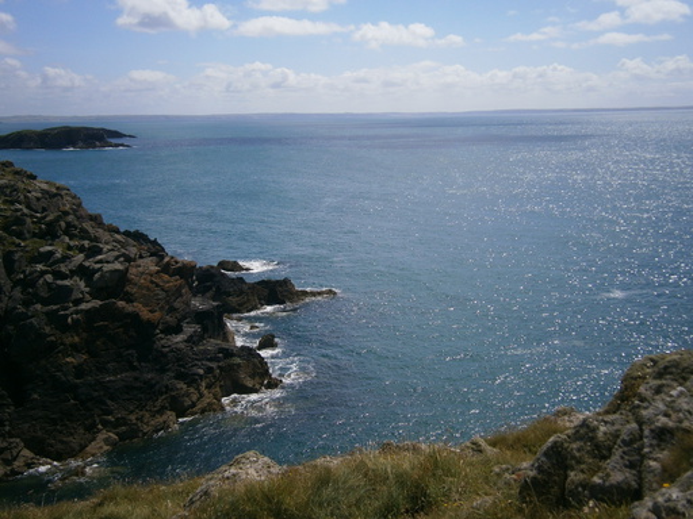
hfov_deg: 51.4
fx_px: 721
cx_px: 346
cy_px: 260
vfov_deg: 39.7
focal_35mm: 36
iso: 80
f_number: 8.7
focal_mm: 6.4
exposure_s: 1/320
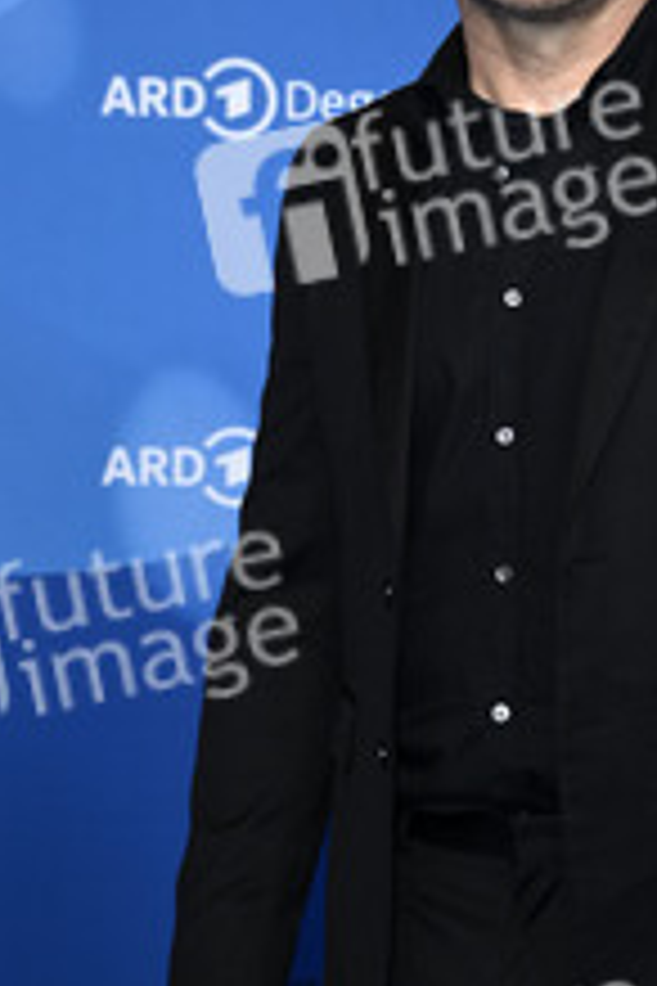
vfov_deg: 12.2
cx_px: 558
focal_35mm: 168
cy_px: 414
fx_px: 4599
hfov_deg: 8.2
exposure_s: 1/250
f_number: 5.6
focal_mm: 92
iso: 800
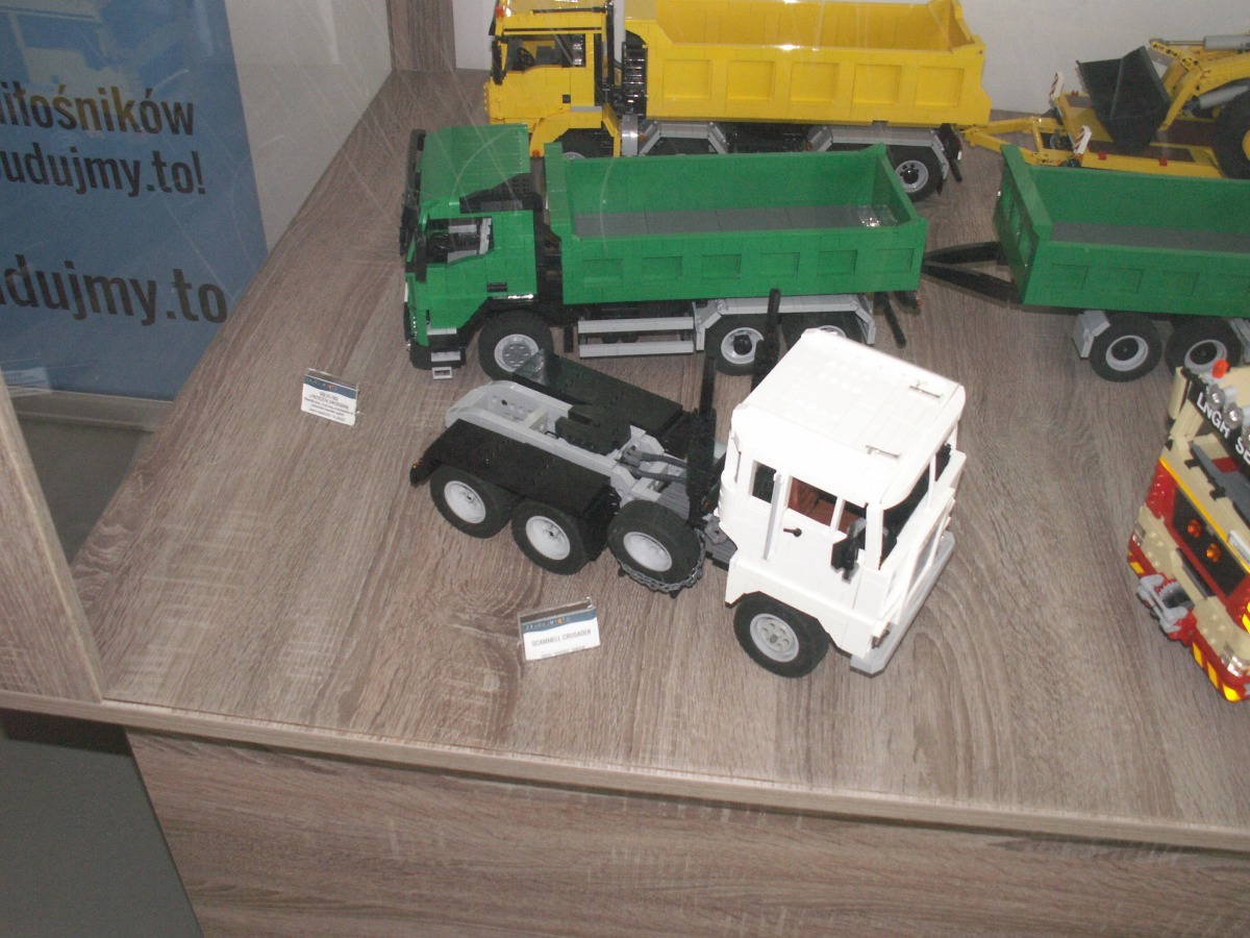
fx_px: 1264
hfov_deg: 52.6
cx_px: 625
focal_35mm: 35
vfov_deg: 40.7
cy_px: 469
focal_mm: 5.86
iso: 160
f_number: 2.8
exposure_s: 1/125
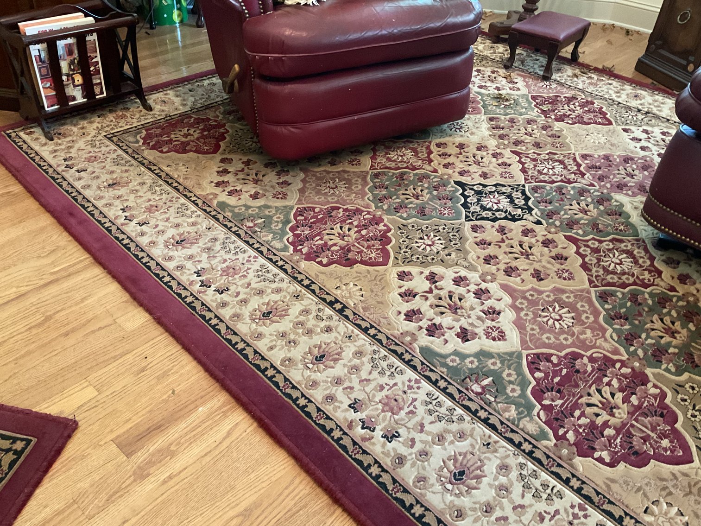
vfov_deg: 48.2
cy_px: 263
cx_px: 350
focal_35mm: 29
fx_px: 587
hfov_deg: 61.7
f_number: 1.8
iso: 320
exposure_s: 1/30
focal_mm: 3
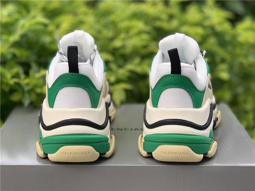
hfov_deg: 36.8
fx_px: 383
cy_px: 96
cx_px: 128
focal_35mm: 52
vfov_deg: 28.0
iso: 20
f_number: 2.4
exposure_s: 1/122
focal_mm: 6
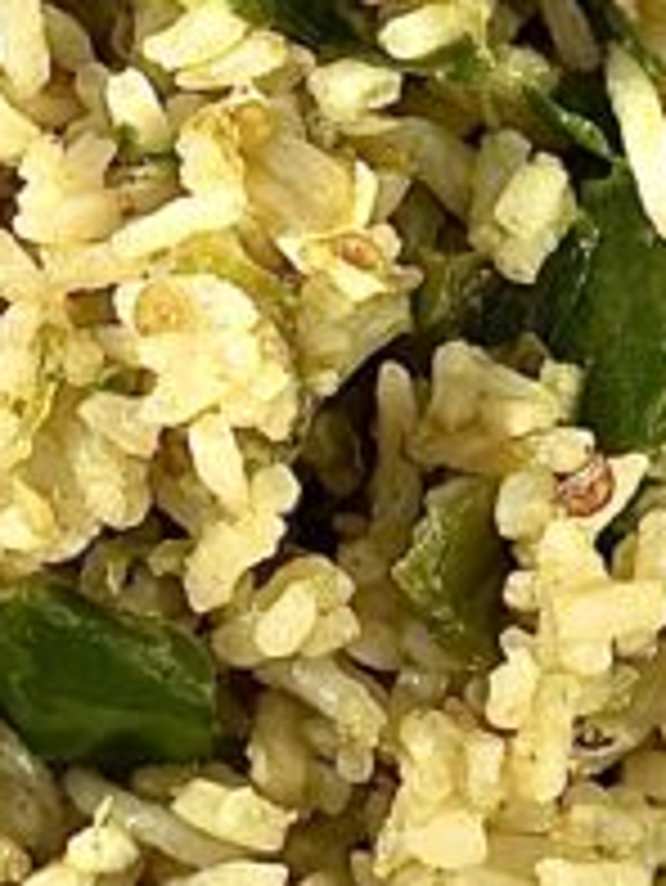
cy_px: -162
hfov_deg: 5.3
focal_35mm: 282
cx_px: 225
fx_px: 7226
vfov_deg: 7.0
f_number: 1.78
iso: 80
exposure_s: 1/3367
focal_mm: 6.86
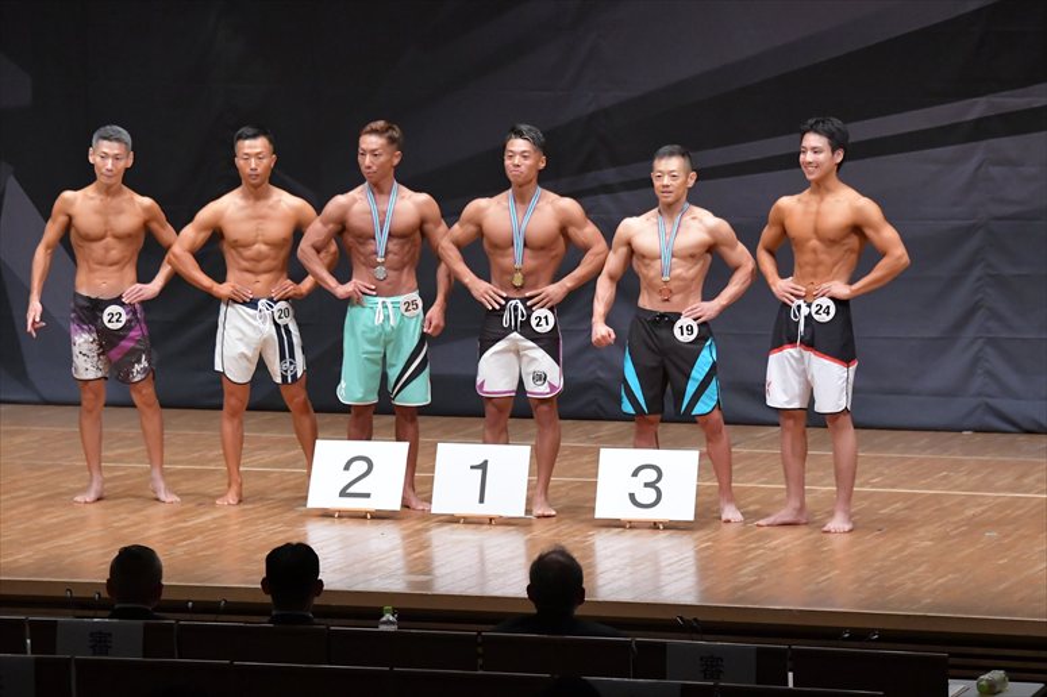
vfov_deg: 7.5
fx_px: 5320
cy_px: 348
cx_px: 524
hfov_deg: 11.2
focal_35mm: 183
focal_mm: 122
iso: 6400
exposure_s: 1/400
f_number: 5.6
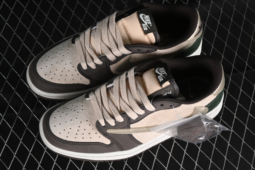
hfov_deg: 27.0
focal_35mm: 75
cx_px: 128
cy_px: 85
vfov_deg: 18.2
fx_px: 531
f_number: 7.1
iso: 160
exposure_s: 1/60
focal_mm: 50
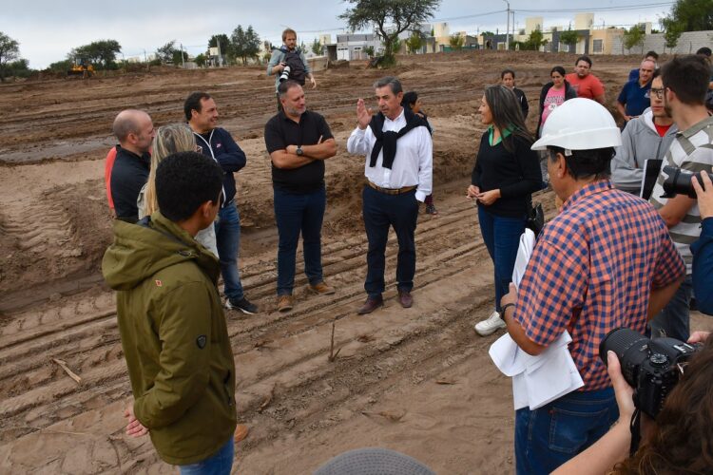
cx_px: 356
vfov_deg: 47.9
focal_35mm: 27
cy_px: 238
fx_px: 535
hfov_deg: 67.4
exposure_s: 1/500
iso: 800
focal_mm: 18
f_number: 11
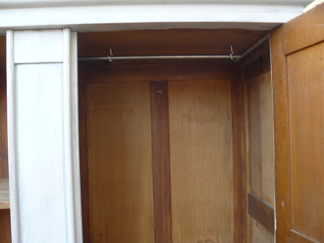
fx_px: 337
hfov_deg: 51.4
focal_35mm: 36
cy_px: 122
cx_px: 162
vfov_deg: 39.7
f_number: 2.8
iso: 100
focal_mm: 6
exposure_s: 1/50
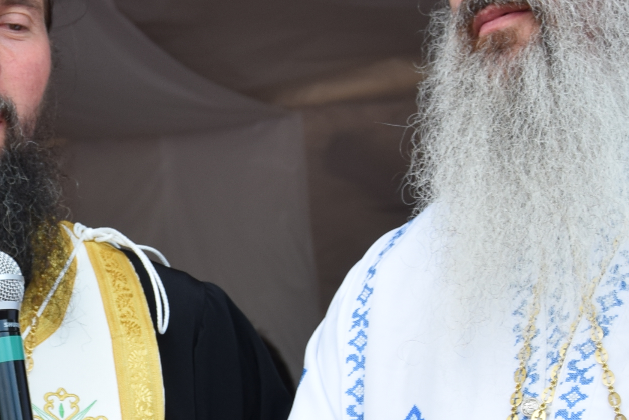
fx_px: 3565
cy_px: 317
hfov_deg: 10.0
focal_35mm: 204
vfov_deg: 6.7
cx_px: 62
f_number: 4.5
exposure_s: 1/160
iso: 100
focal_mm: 38
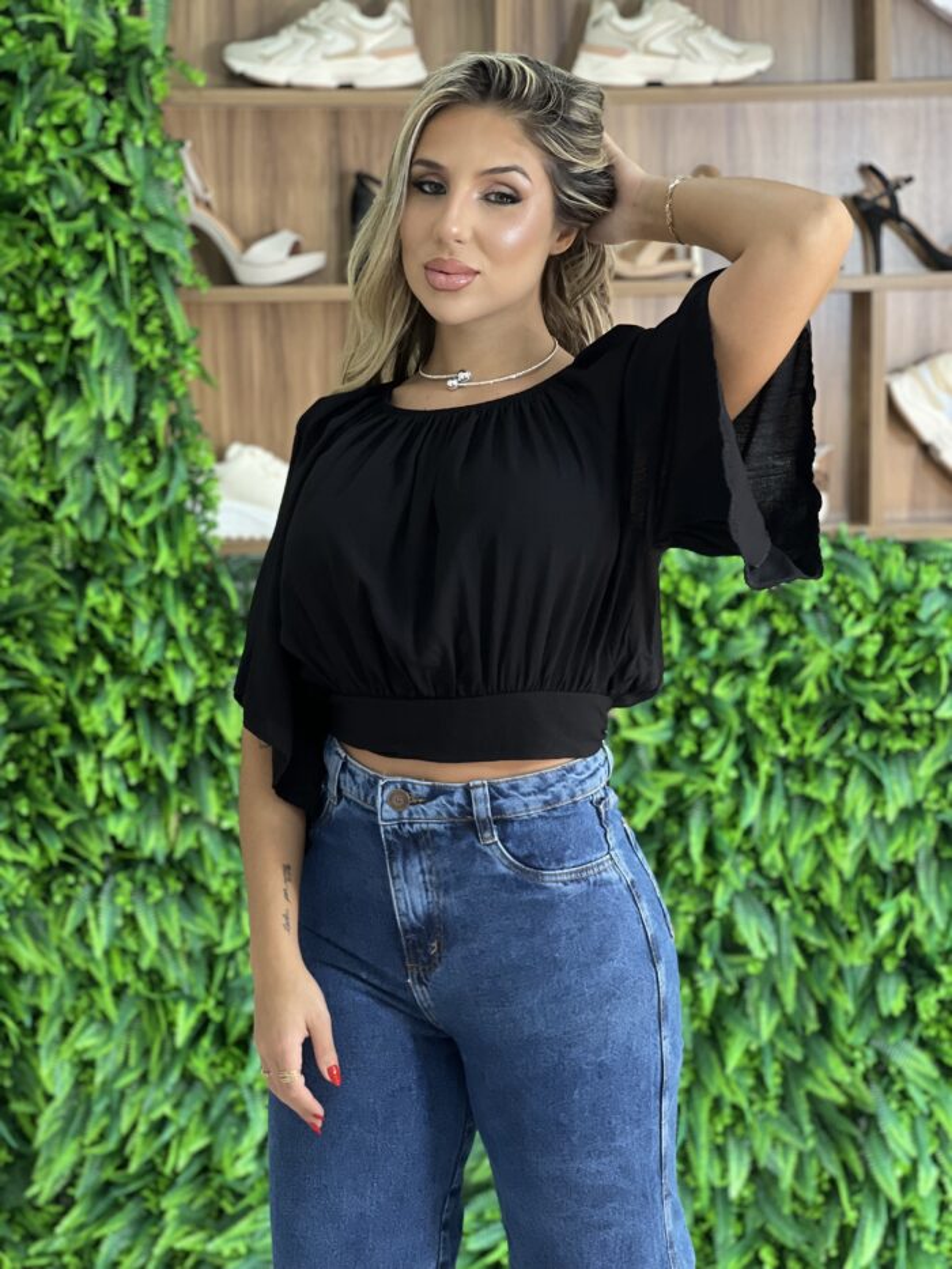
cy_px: 634
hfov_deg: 19.1
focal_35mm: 77
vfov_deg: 25.3
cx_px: 476
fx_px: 2823
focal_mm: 9
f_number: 2.8
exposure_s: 1/60
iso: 125
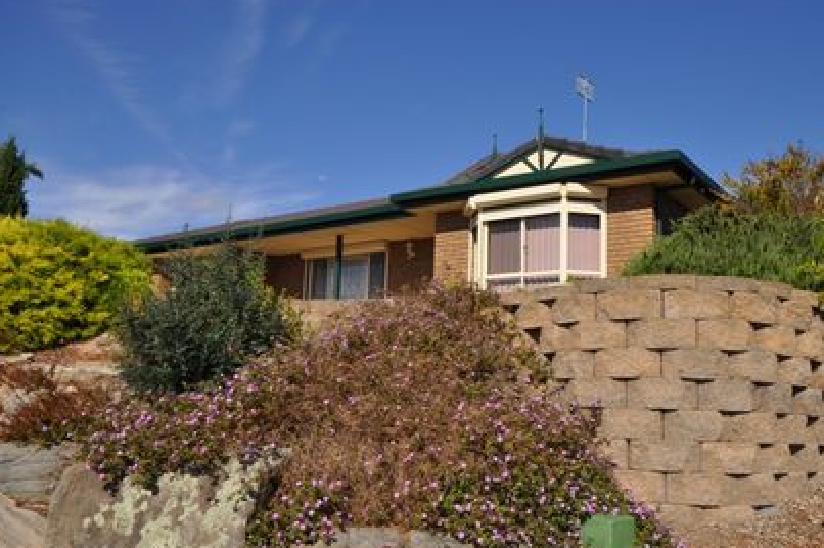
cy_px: 277
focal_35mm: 35
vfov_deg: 37.8
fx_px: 800
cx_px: 456
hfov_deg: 54.4
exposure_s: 1/200
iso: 200
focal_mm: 20
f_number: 16
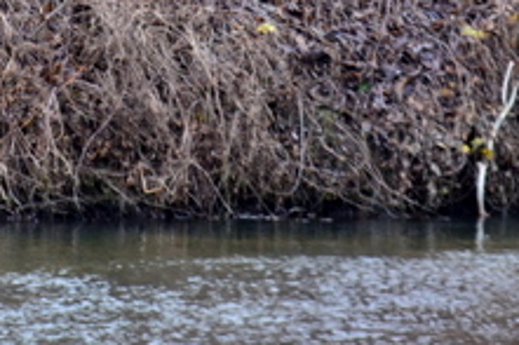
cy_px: -153
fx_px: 4305
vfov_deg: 4.6
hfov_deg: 6.9
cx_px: -49
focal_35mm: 299
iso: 800
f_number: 7.1
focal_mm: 55
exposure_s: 1/60
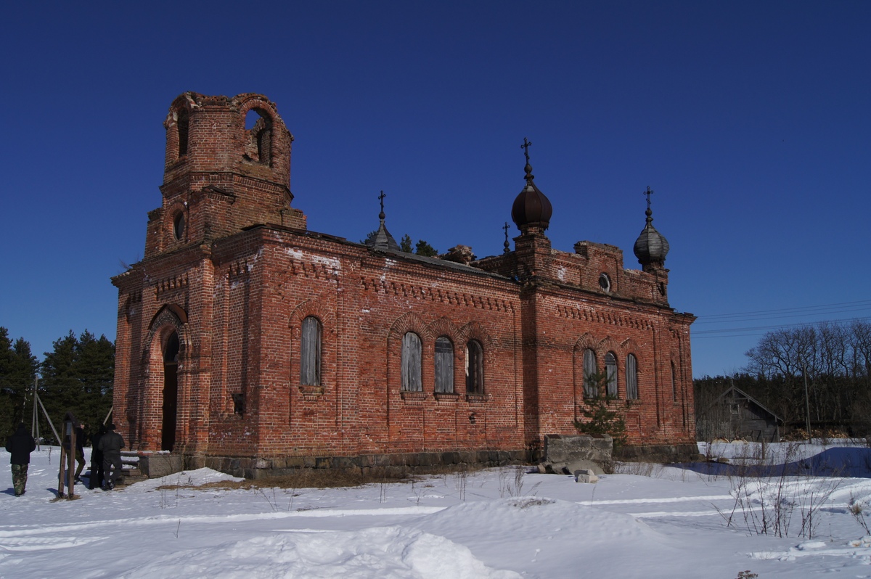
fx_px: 798
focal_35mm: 33
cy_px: 290
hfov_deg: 57.3
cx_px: 436
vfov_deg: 39.9
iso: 100
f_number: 8
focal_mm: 22
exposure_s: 1/1250
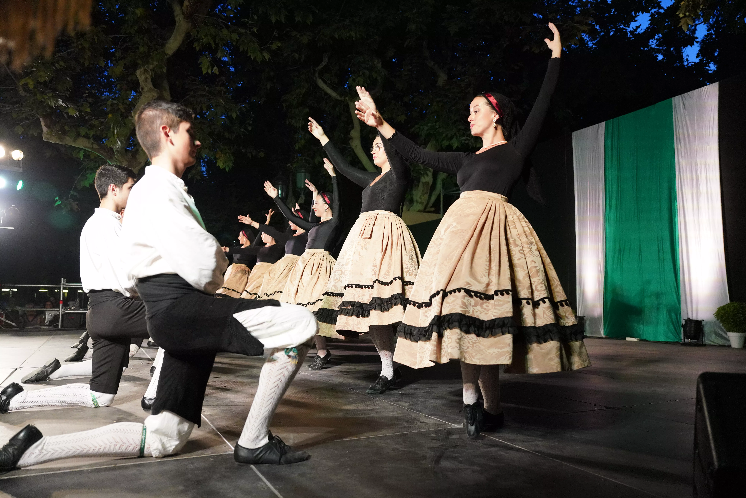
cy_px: 249
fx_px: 539
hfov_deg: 69.4
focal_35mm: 26
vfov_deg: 49.6
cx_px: 373
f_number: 2.8
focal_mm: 26
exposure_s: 1/500
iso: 5000
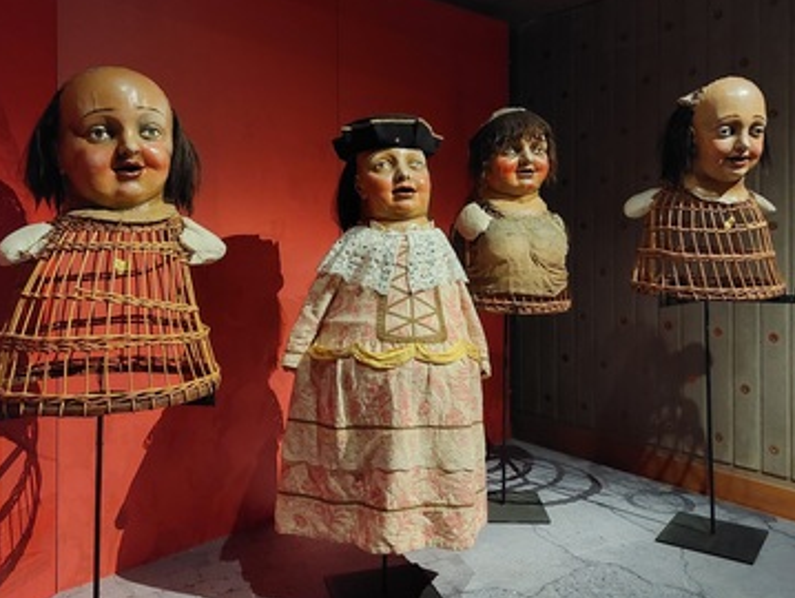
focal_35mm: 32
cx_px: 383
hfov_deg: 56.8
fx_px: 736
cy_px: 225
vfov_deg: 43.9
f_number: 1.8
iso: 800
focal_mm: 5.23
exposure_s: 1/25
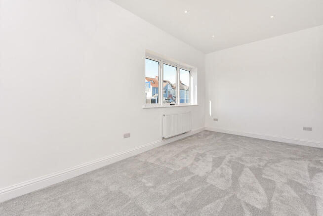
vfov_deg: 81.3
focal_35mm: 14
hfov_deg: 104.2
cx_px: 162
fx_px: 126
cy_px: 108
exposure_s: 1/100
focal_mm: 14
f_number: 9
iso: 400
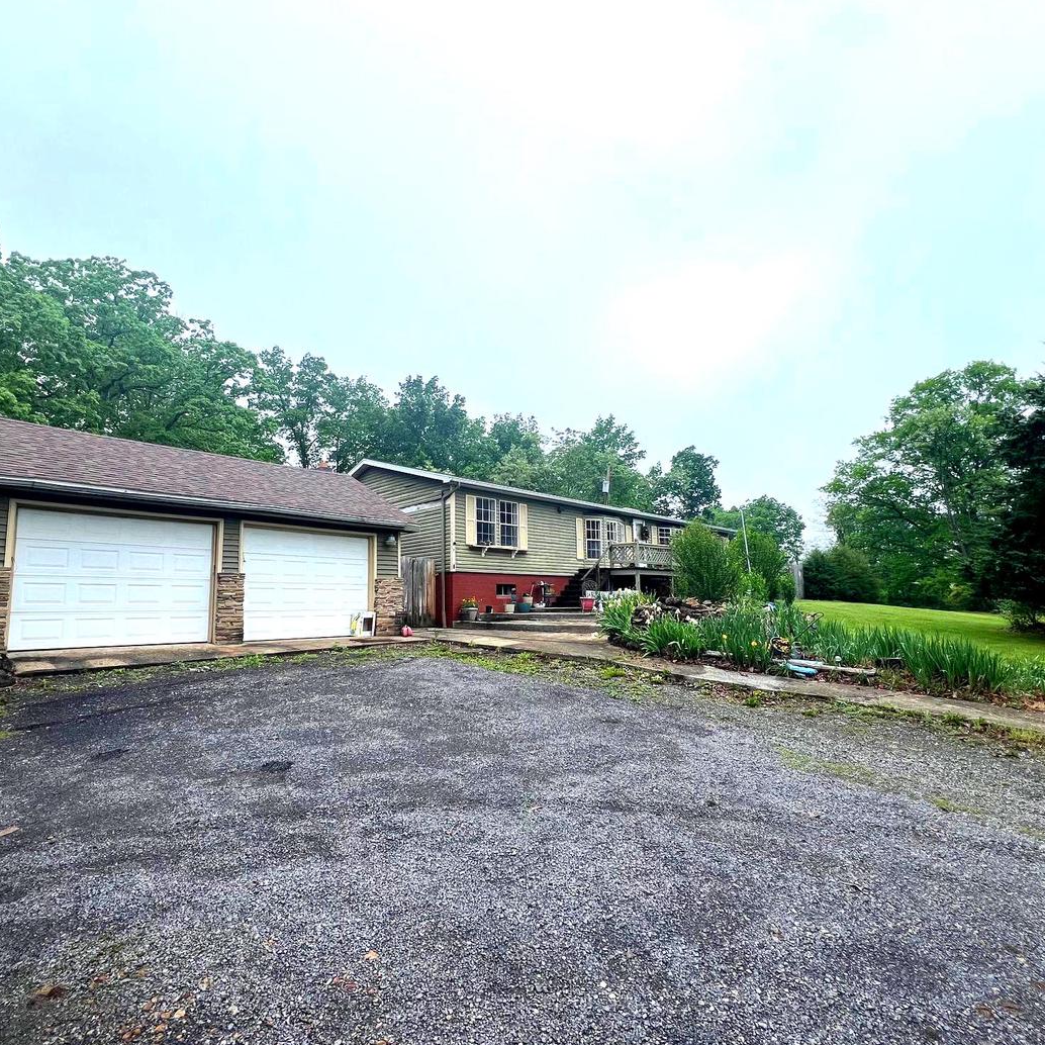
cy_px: 537
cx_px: 511
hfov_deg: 87.4
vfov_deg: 87.4
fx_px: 546
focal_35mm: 16
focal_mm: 1.57
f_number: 1.8
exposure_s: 1/463
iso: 32
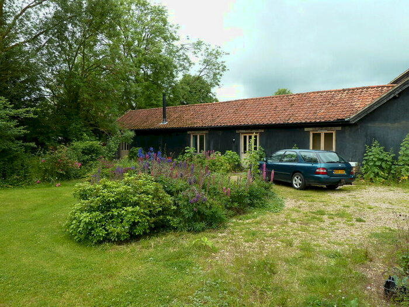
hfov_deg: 69.4
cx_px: 204
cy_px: 154
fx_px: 295
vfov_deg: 54.9
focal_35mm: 25
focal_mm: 4.1
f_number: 4
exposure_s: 1/125
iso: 80
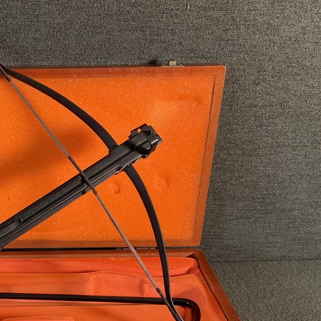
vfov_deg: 31.8
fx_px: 556
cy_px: 227
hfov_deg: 30.7
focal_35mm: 53
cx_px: 30
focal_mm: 3
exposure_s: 1/60
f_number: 1.8
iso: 100
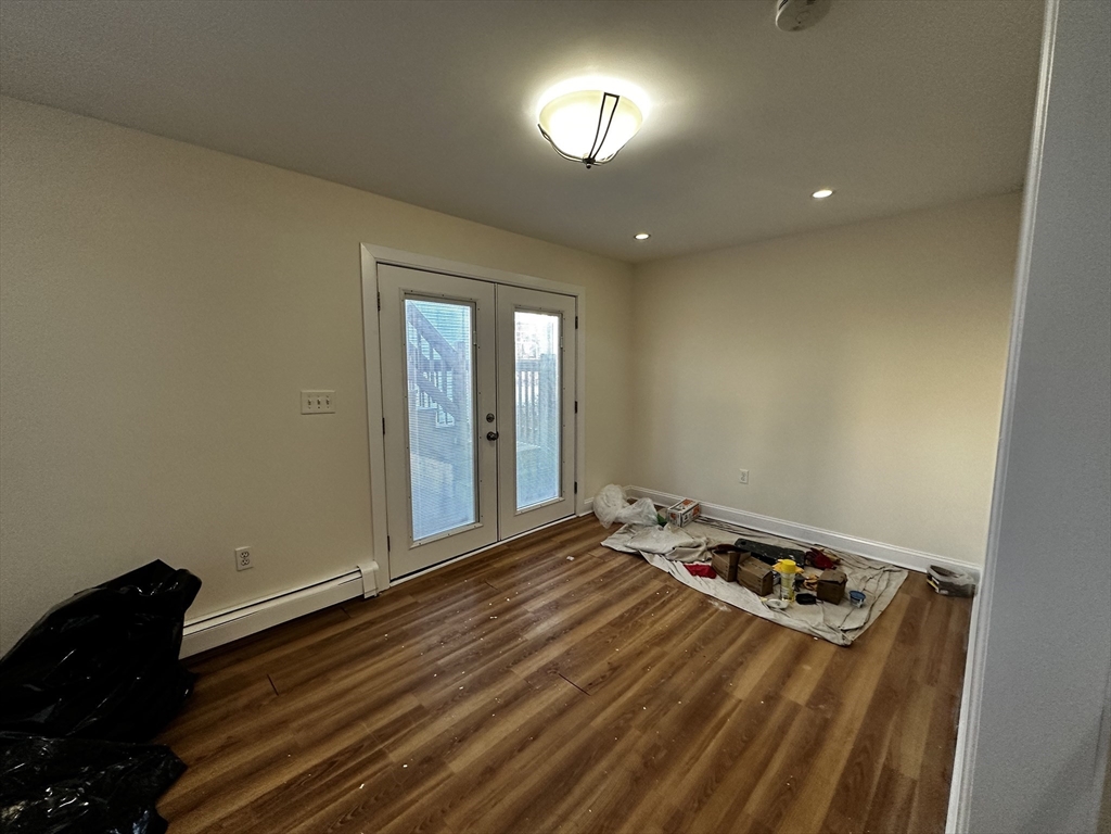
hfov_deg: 102.1
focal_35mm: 14
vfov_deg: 85.7
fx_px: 449
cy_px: 417
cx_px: 556
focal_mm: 2.22
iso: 250
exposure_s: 1/120
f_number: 2.2
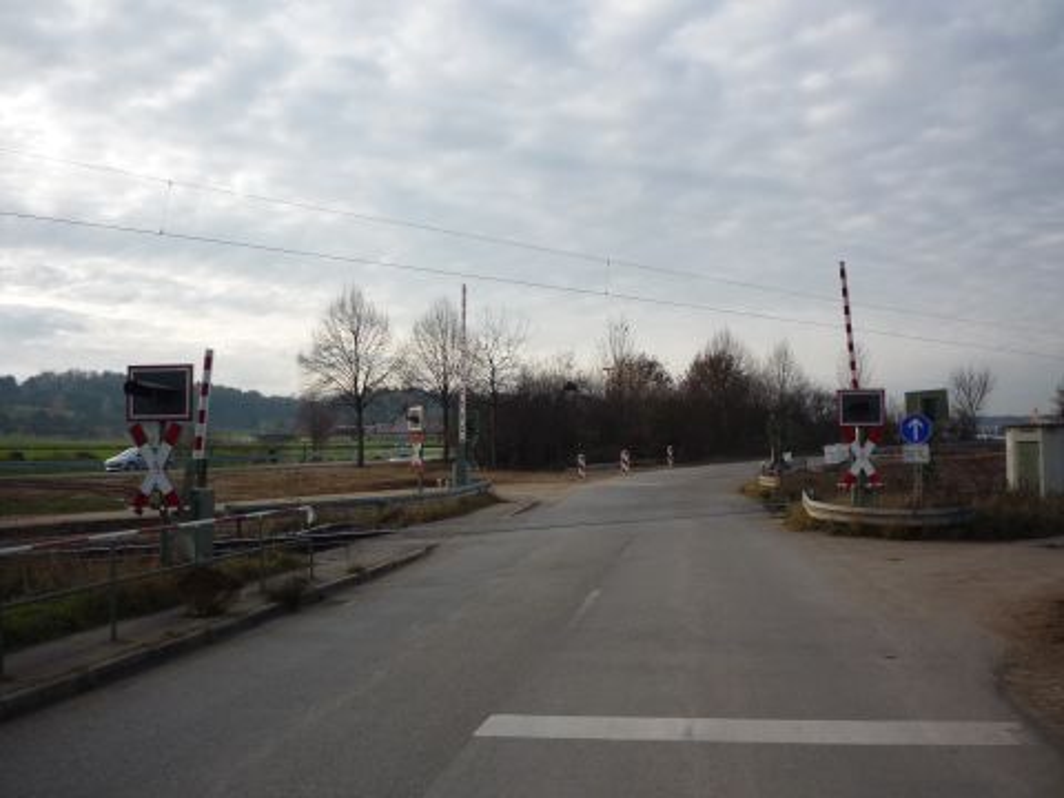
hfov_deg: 56.8
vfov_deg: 44.2
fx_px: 984
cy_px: 399
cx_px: 532
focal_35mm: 32
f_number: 4
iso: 100
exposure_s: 1/400
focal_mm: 5.2
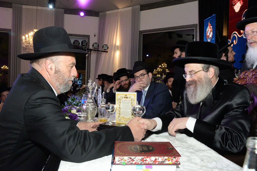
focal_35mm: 30
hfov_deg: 61.9
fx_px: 214
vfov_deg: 43.6
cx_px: 128
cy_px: 86
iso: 2500
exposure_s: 1/100
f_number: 7.1
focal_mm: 30
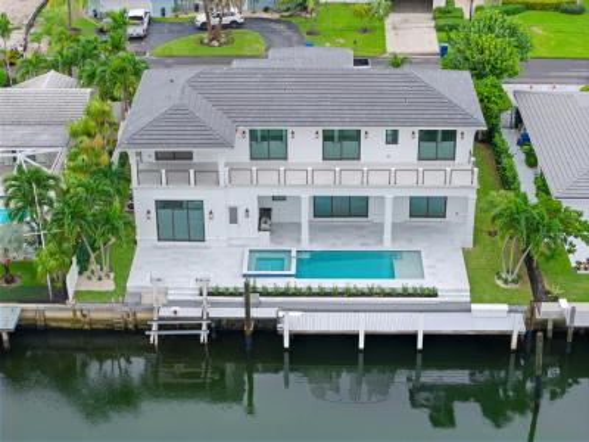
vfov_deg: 21.0
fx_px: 1191
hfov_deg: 27.8
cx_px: 294
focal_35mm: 70
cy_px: 221
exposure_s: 1/320
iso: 200
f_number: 2.8
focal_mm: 19.35
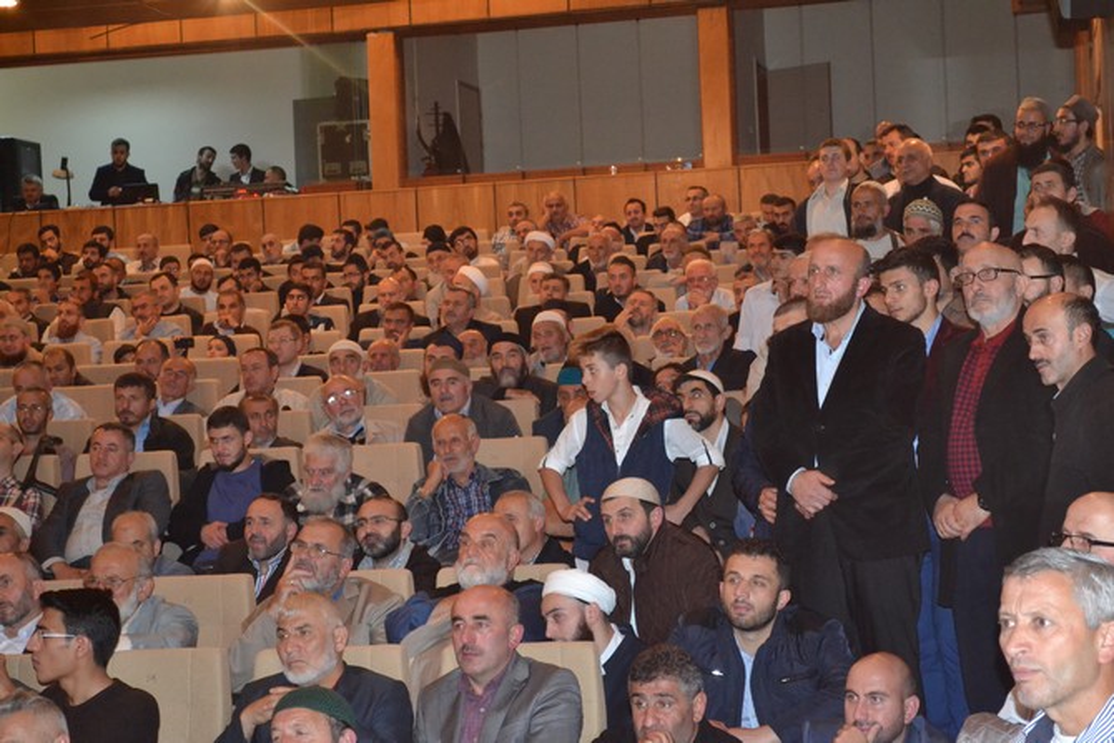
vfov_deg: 18.9
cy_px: 372
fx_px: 2228
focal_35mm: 72
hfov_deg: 28.1
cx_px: 557
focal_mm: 48
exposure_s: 1/60
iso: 3200
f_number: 5.3
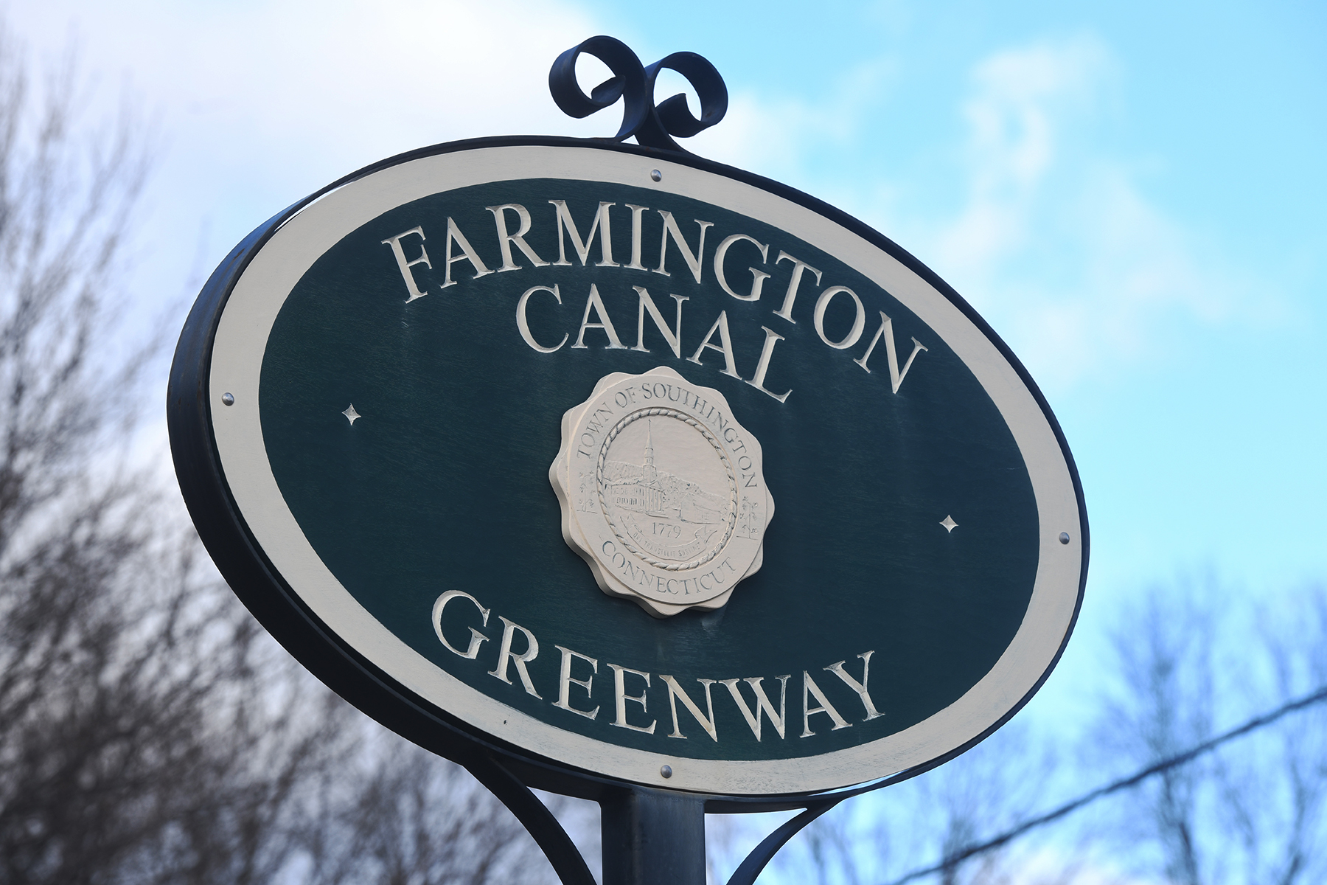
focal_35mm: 155
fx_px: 5713
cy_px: 442
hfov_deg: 13.2
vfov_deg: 8.9
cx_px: 664
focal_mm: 155
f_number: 8
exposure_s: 1/250
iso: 200
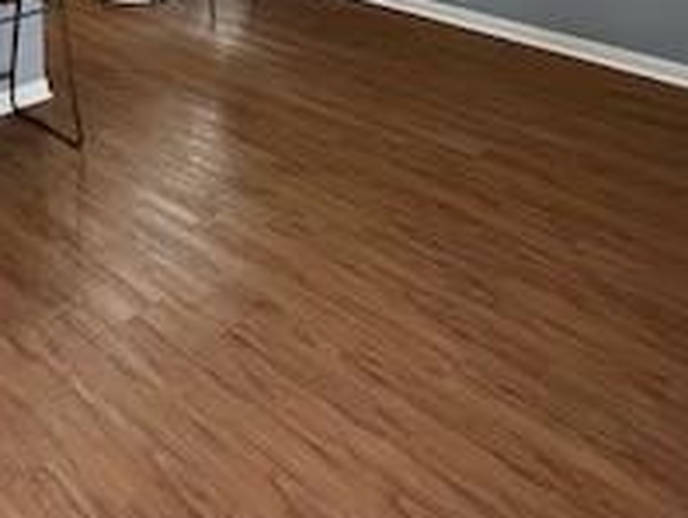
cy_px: -292
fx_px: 836
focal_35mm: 42
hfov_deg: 43.1
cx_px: 160
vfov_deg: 24.8
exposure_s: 1/120
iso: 250
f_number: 1.8
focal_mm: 1.57
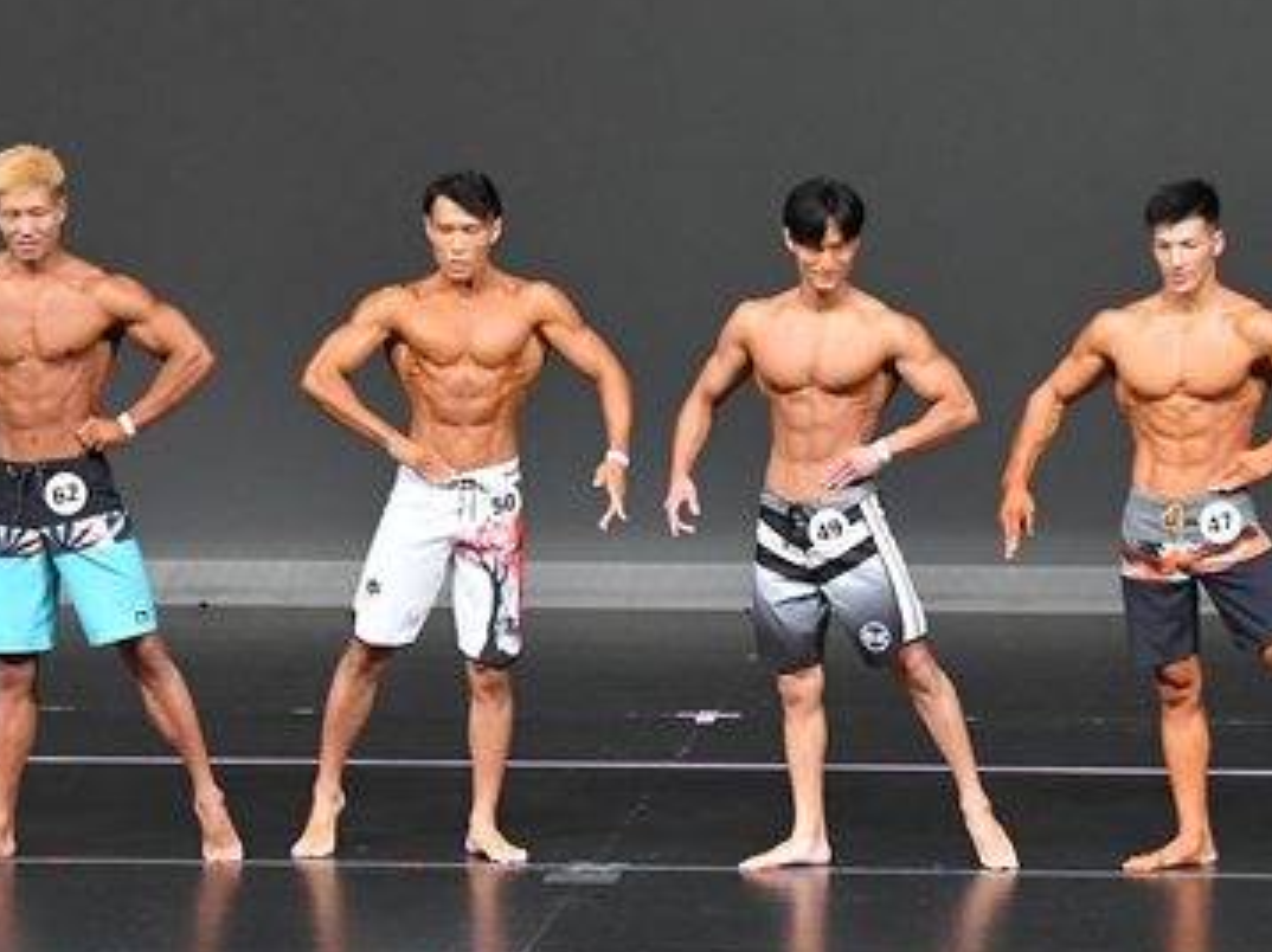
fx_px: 11237
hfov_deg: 6.5
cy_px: 490
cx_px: 553
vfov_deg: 4.9
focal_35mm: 306
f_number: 5.6
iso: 4000
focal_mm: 98
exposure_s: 1/400
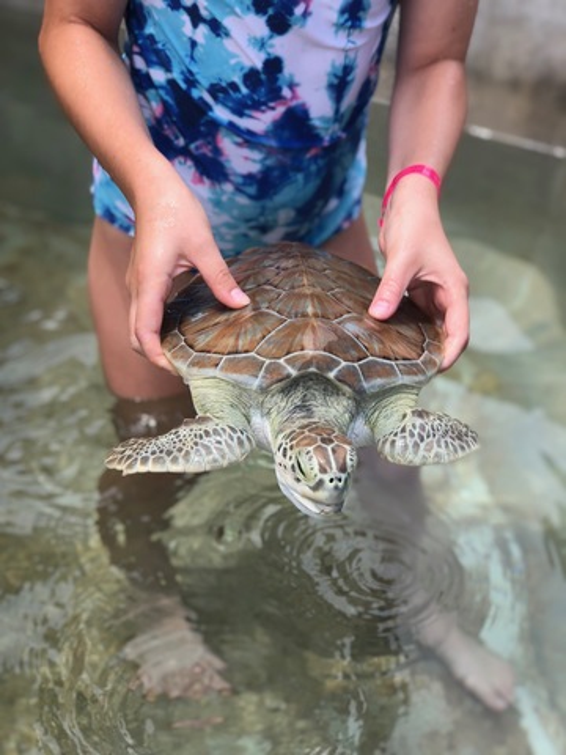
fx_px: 1243
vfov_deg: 33.8
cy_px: 378
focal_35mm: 57
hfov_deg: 25.7
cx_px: 283
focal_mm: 6.6
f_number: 2.8
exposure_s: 1/225
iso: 20
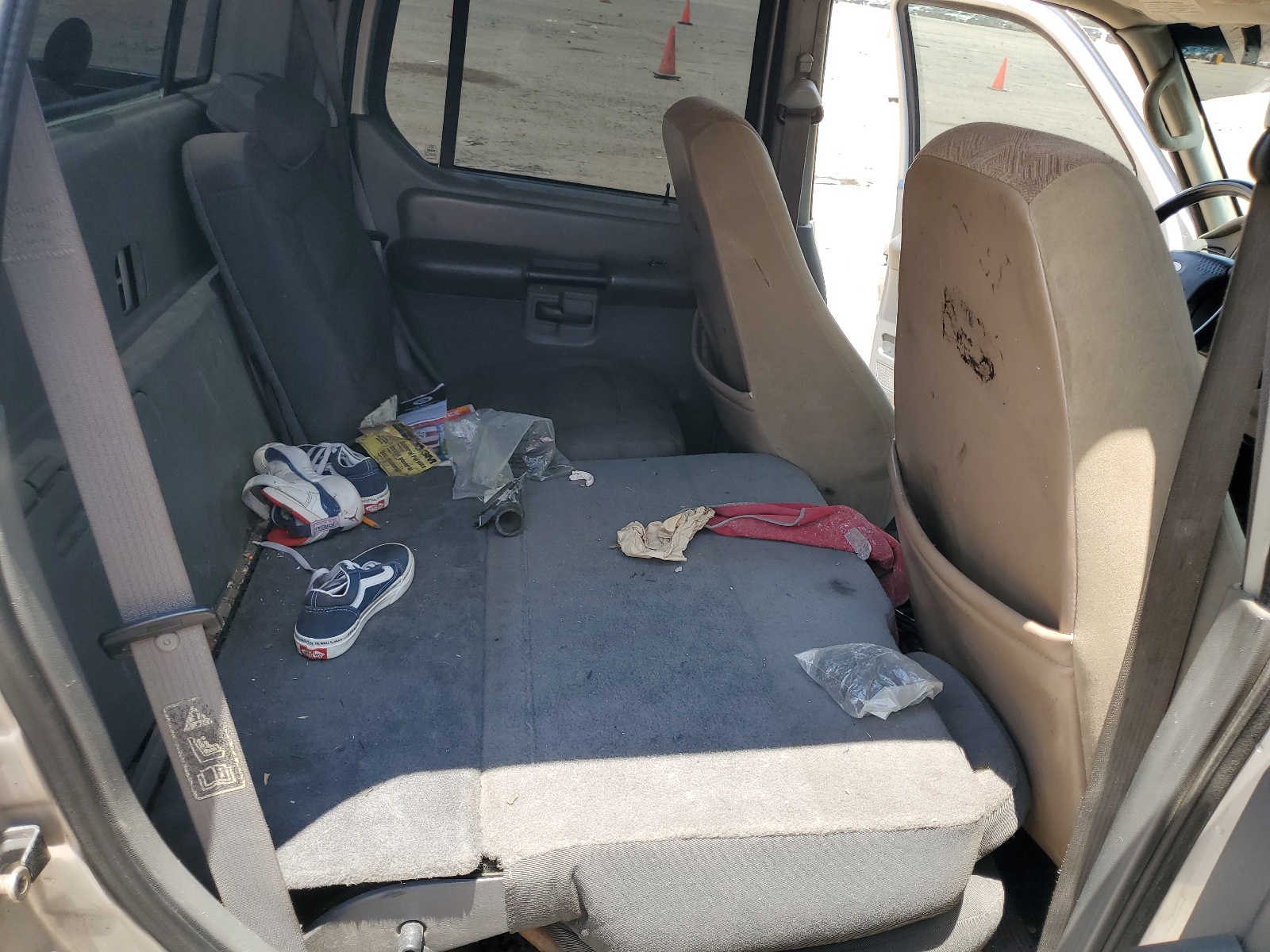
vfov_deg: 53.1
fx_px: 954
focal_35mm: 26
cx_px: 635
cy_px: 476
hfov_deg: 67.3
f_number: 1.5
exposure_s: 1/556
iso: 50
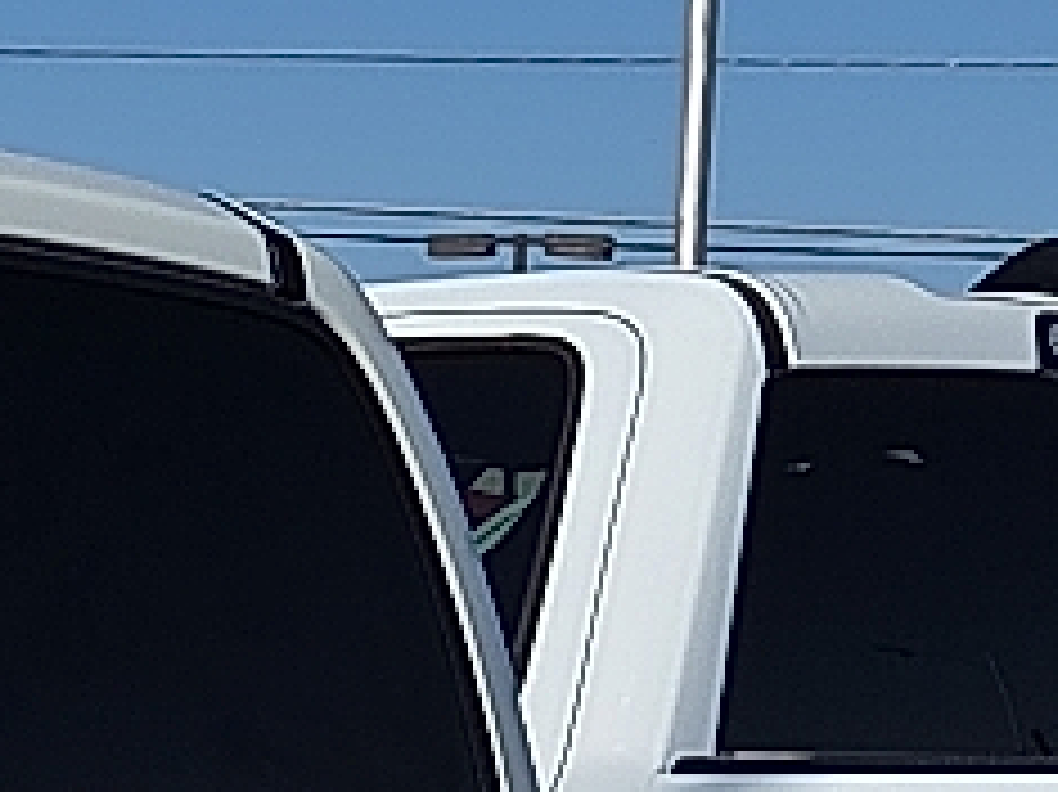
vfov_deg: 6.5
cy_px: 1791
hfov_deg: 9.0
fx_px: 6660
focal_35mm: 218
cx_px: -266
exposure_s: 1/10000
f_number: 1.8
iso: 51
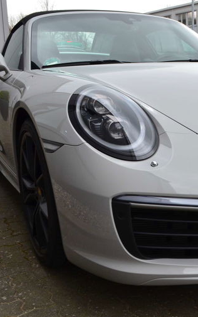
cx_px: 187
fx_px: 440
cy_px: 159
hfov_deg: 24.5
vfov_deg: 39.6
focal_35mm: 51
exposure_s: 1/30
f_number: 9
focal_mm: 22
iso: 400
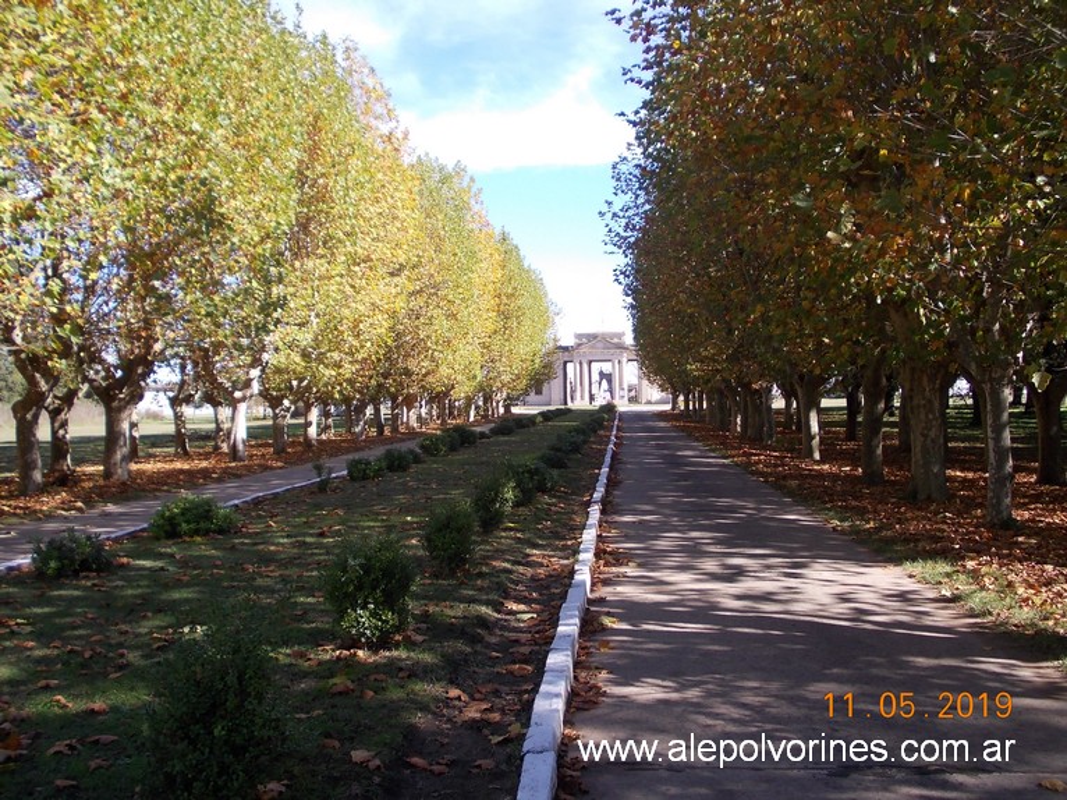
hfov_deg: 49.0
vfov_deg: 37.7
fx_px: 1171
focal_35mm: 38
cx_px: 534
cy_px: 400
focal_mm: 5.3
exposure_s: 1/400
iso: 80
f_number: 3.1
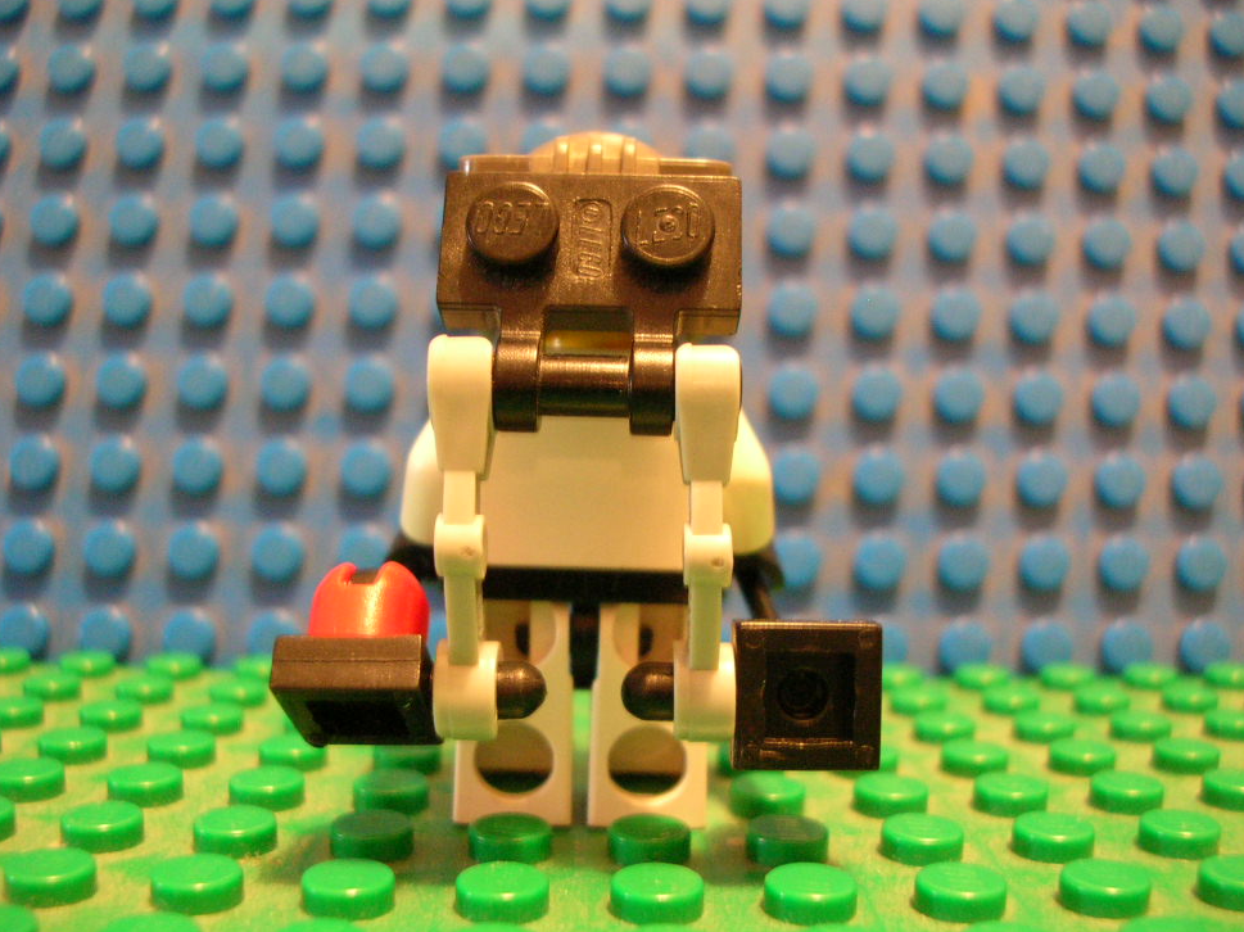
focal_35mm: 37
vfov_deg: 38.6
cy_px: 484
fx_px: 1329
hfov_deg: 50.2
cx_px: 621
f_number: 2.8
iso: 200
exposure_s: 1/1.2
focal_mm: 5.8
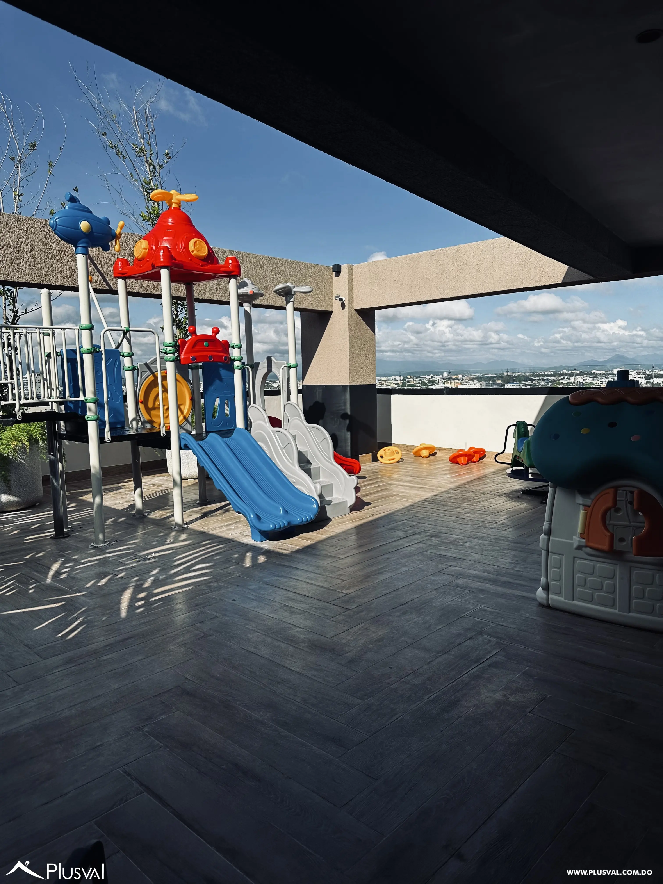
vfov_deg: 71.6
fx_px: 613
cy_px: 442
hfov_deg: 56.8
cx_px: 332
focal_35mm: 24
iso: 80
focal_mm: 6.86
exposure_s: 1/5000
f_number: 1.78
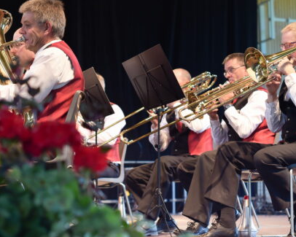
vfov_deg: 20.4
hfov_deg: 25.4
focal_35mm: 75
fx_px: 657
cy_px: 87
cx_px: 143
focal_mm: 50
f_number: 2.8
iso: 1000
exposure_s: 1/320
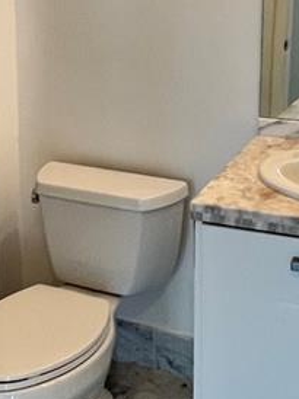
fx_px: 657
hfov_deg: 25.6
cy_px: 93
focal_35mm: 57
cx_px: 127
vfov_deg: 33.1
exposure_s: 1/120
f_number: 1.8
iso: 200
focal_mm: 1.57
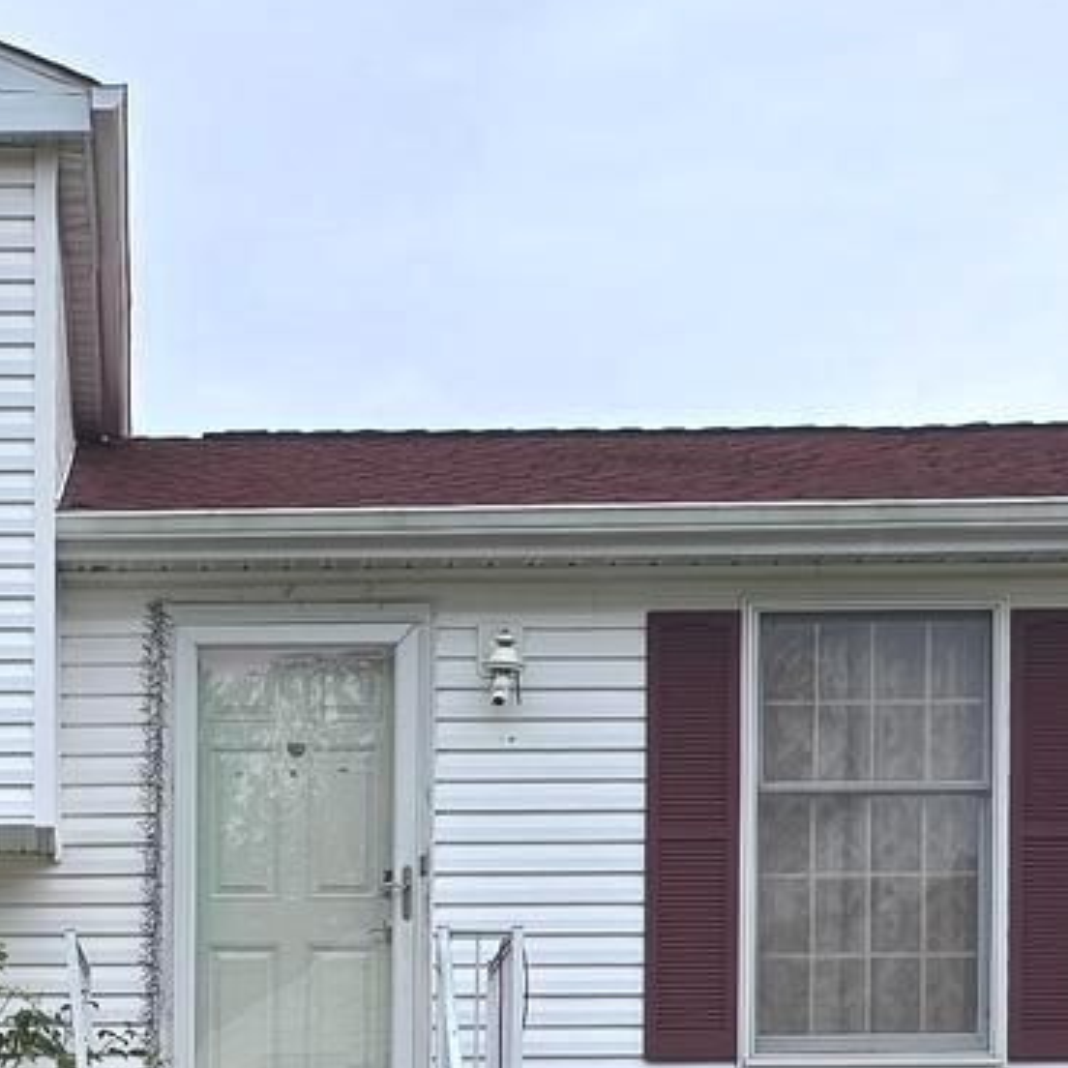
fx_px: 3944
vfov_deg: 14.7
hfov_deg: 15.2
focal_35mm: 113
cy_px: 1425
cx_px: 81
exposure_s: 1/180
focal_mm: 6.3
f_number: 1.7
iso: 20
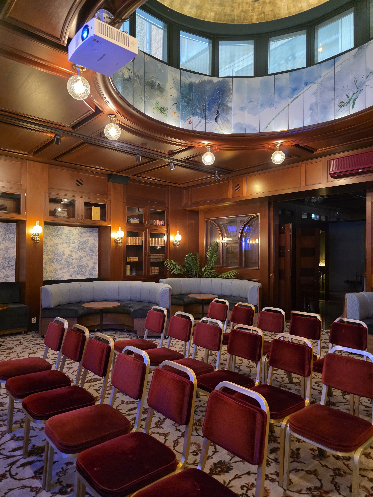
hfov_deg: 58.9
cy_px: 248
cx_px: 186
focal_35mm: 23
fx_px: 330
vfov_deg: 73.9
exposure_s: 1/101
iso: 1250
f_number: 1.7
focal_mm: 6.3
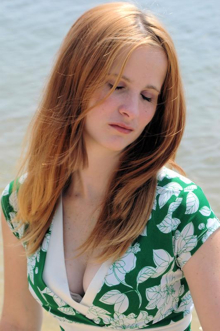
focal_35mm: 120
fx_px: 1102
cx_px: 110
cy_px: 166
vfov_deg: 17.1
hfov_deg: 11.4
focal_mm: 80
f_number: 9
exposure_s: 1/320
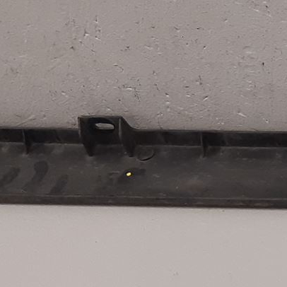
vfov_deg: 15.0
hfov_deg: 13.8
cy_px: 146
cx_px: 474
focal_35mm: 116
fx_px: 1088
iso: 125
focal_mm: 3.93
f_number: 1.7
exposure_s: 1/50
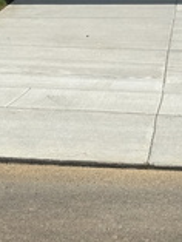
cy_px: -95
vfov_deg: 11.7
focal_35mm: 163
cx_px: 265
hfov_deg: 8.9
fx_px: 1141
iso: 64
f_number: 1.78
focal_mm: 6.86
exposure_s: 1/7092
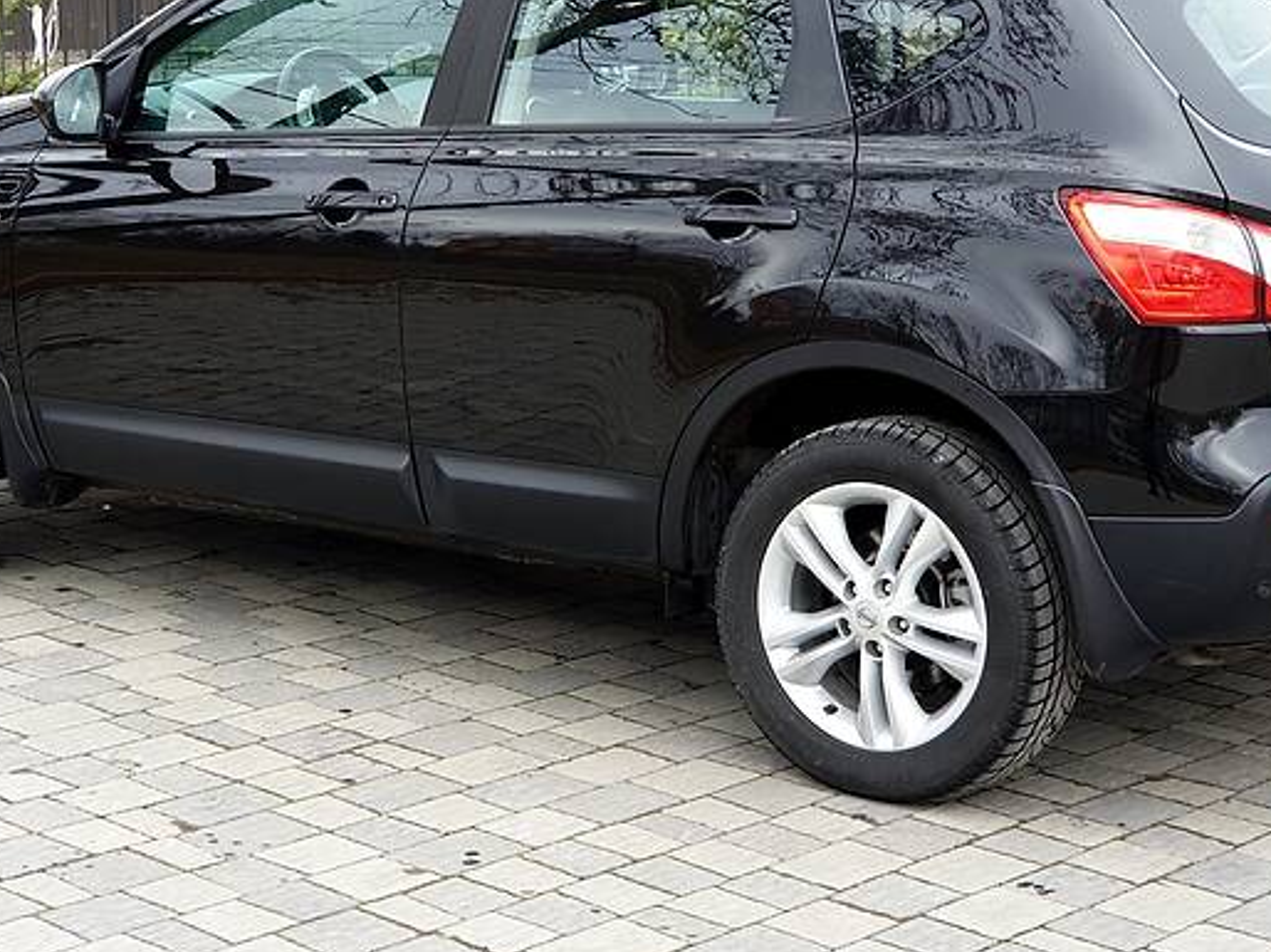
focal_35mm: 81
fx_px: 2973
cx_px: 633
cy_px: 336
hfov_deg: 24.1
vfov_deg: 18.2
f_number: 2.4
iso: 50
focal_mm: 6
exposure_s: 1/120
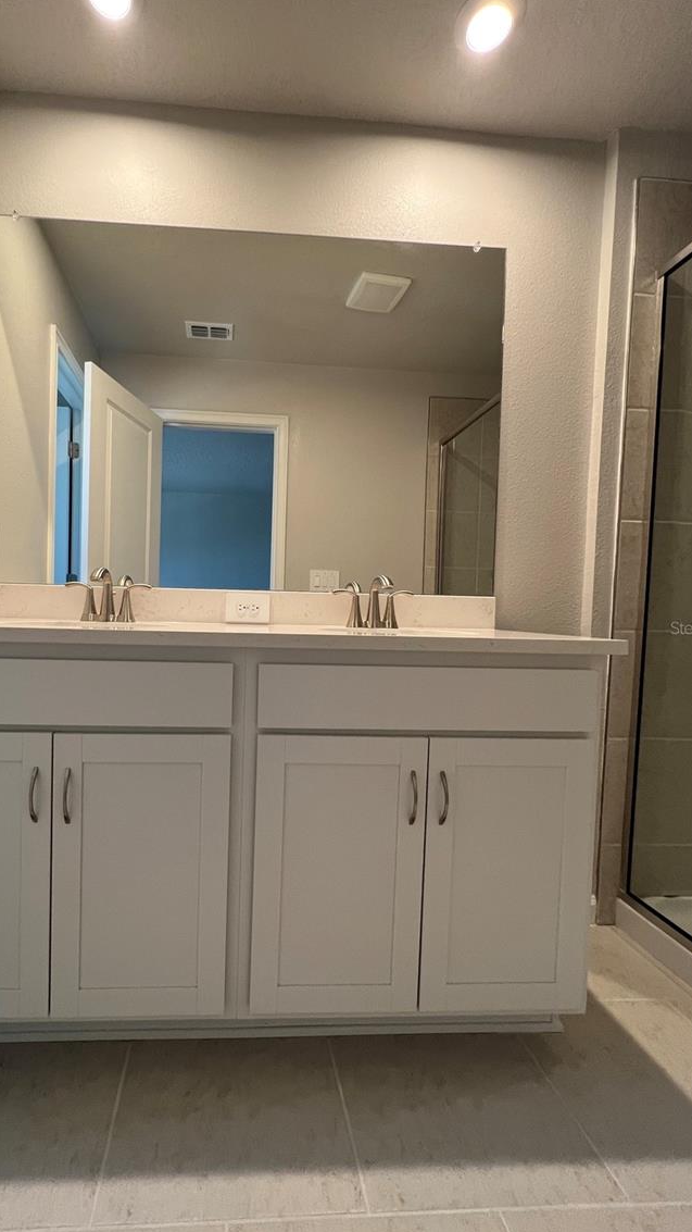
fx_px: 489
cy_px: 627
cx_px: 259
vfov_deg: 103.0
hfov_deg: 69.4
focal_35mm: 15
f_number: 1.8
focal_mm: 1.57
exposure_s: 1/120
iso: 160
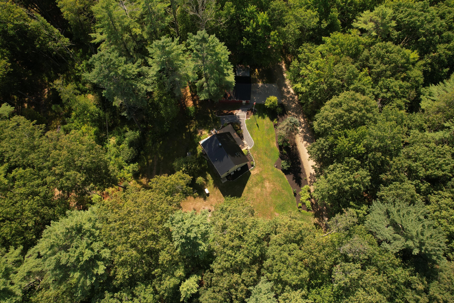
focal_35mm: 22
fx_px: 277
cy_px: 152
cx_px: 227
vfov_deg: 57.2
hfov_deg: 78.6
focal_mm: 8.38
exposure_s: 1/240
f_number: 2.8
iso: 100
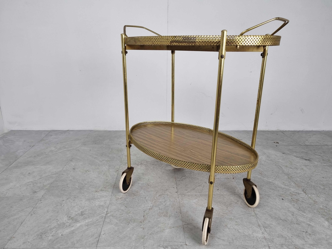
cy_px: 124
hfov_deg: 67.3
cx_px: 166
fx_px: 249
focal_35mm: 26
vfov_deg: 53.1
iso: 64
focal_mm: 5.4
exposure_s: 1/100
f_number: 1.8
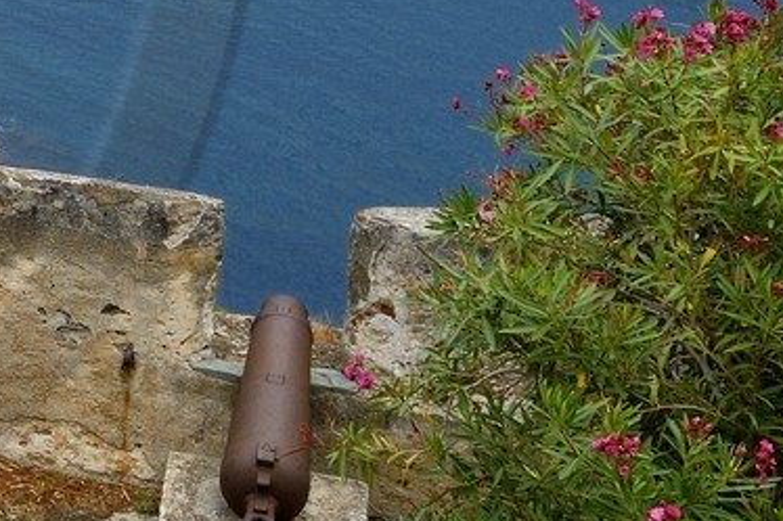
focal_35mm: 124
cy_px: -172
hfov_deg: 14.6
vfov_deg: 10.8
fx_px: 2696
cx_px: -611
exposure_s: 1/160
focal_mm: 29
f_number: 13
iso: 200
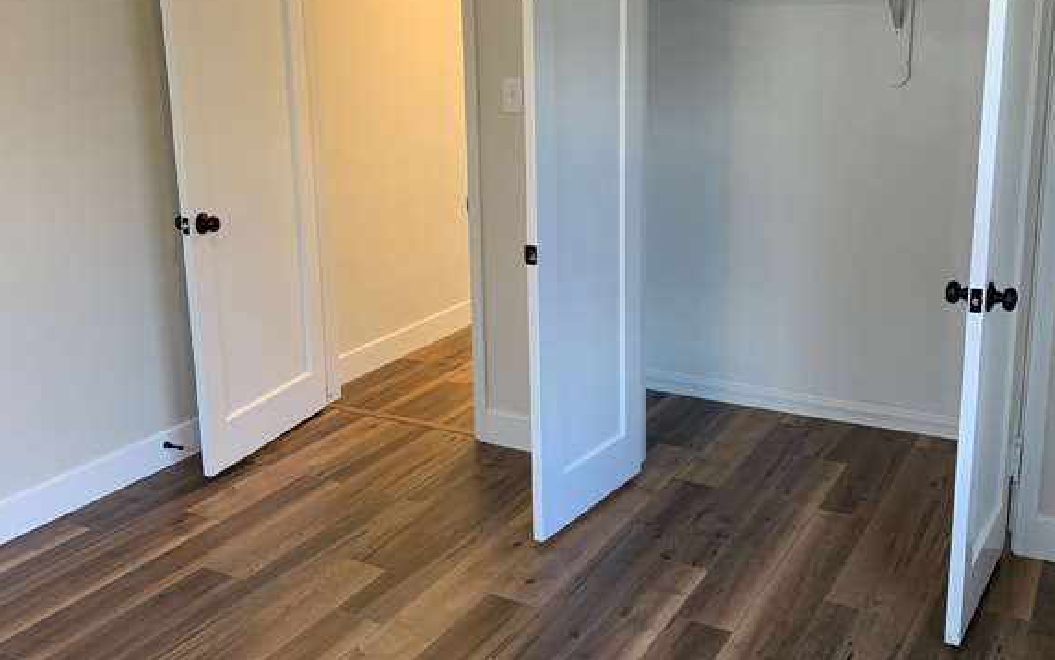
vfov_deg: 34.4
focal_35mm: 37
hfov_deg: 52.7
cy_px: 282
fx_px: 1064
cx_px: 528
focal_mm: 4.25
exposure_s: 1/60
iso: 160
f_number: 1.8
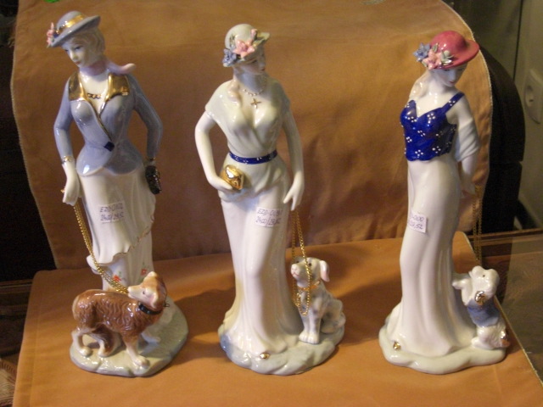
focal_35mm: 57
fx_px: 894
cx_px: 272
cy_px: 204
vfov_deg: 25.7
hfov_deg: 33.8
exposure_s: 1/20
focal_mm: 11.8
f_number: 3.6
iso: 800
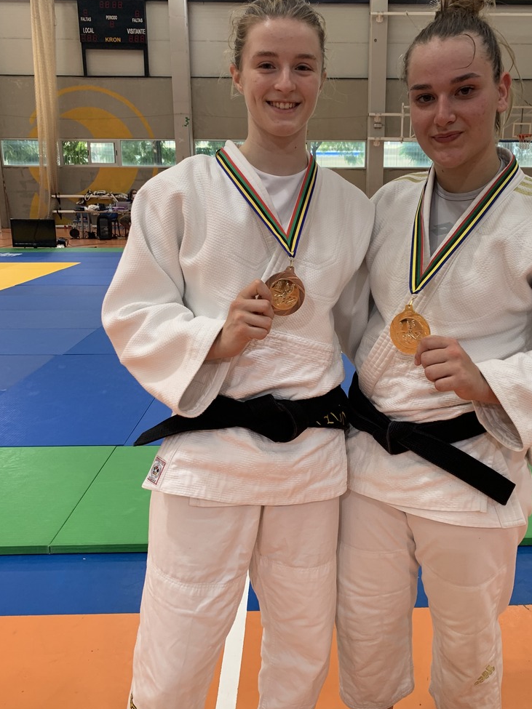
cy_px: 369
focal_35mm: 32
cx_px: 322
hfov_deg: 43.9
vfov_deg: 56.8
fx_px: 656
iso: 80
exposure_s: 1/121
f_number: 1.8
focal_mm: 4.25
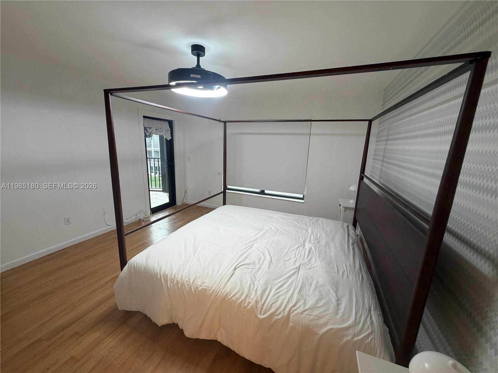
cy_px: 186
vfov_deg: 85.7
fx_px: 201
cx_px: 249
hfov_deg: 102.1
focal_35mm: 14
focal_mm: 2.22
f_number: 2.2
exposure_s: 1/60
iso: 200
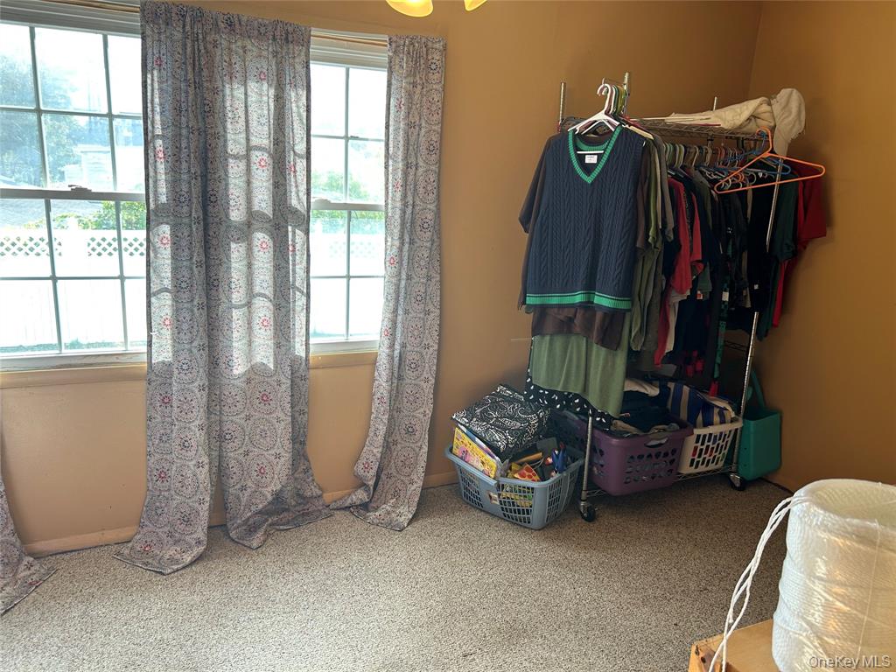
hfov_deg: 67.3
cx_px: 448
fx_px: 673
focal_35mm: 26
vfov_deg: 53.1
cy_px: 336
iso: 64
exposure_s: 1/120
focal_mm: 5.7
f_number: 1.5
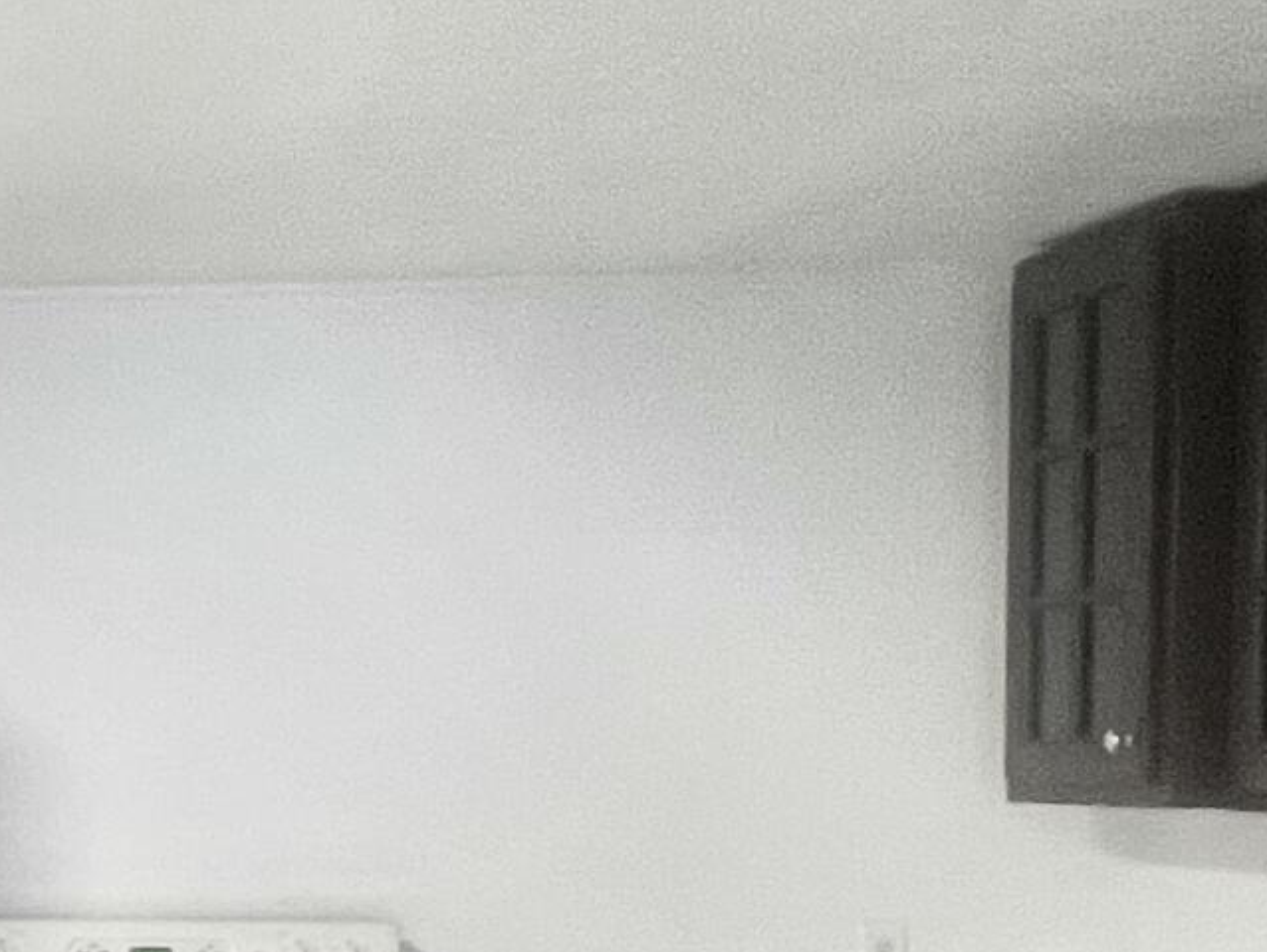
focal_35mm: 61
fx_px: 2234
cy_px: 928
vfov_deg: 23.2
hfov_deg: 28.7
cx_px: -127
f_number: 1.8
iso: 250
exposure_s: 1/60
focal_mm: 1.57
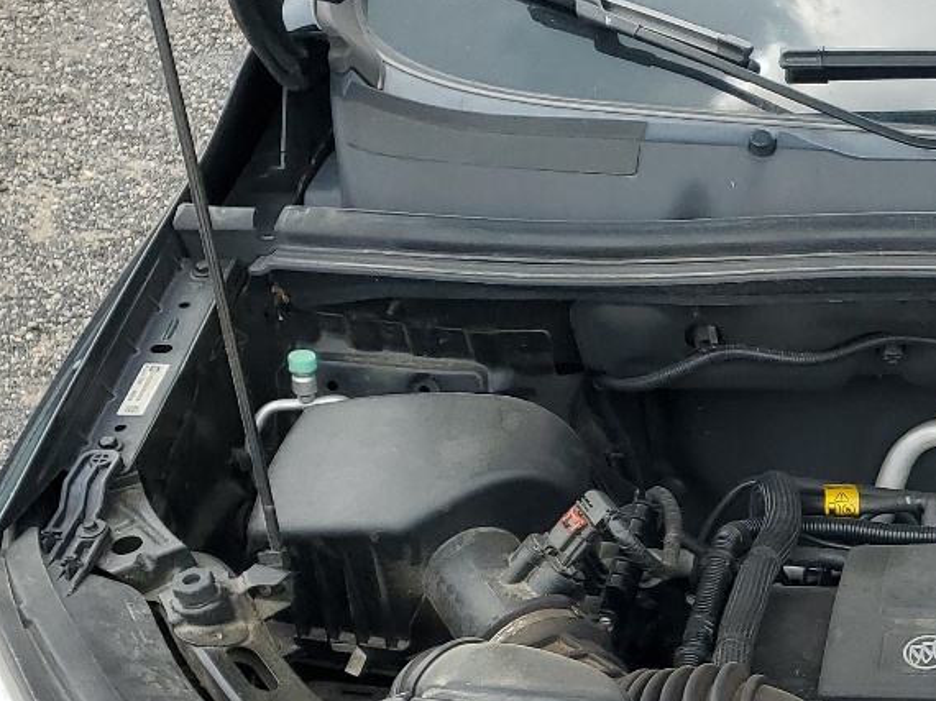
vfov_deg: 19.7
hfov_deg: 23.5
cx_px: 1223
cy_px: 663
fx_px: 1973
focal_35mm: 73
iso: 50
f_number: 1.5
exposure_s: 1/1111
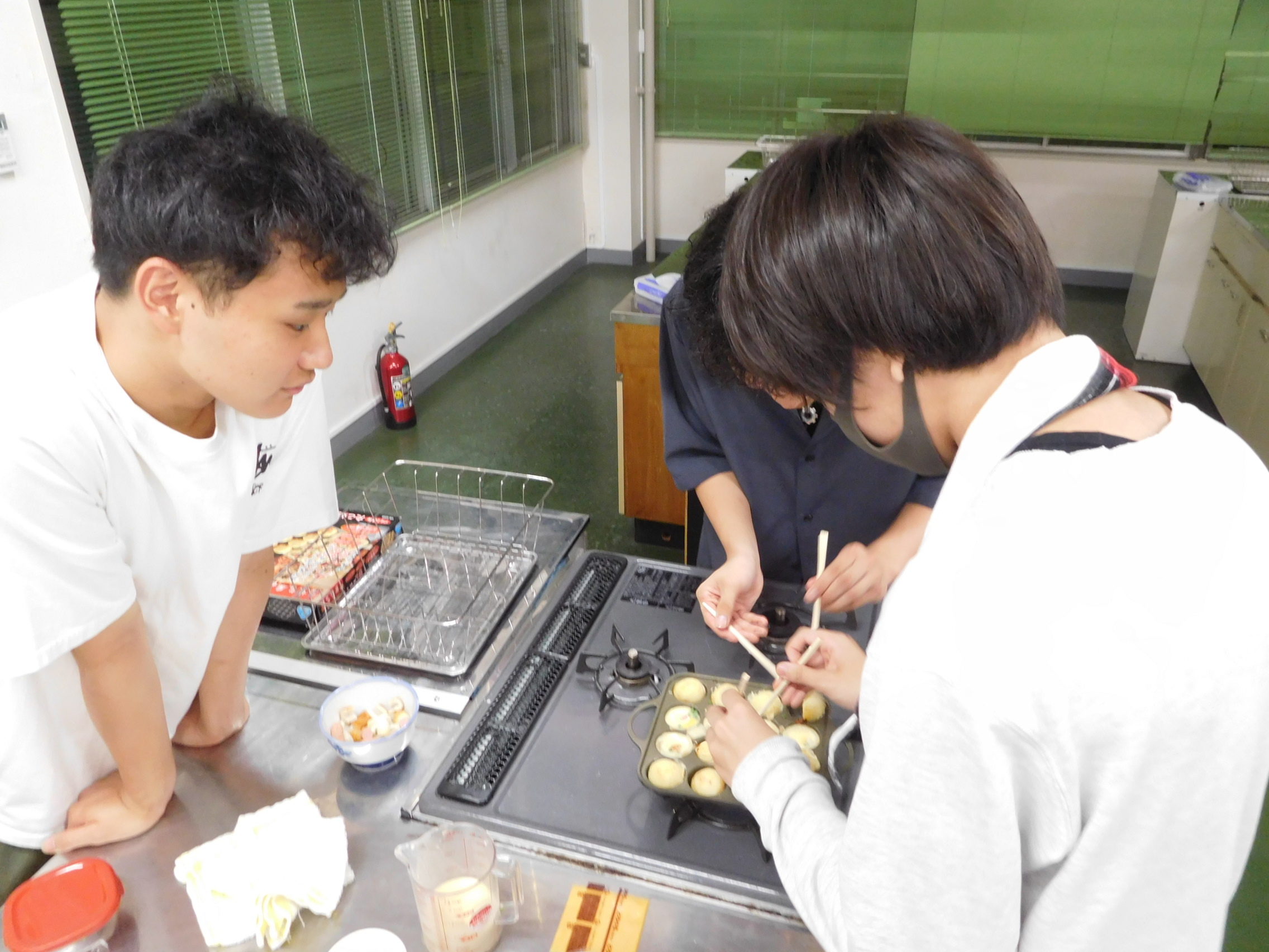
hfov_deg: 69.4
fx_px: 916
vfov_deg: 54.9
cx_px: 634
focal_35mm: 25
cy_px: 476
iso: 400
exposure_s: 1/13
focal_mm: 4.5
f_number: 3.4
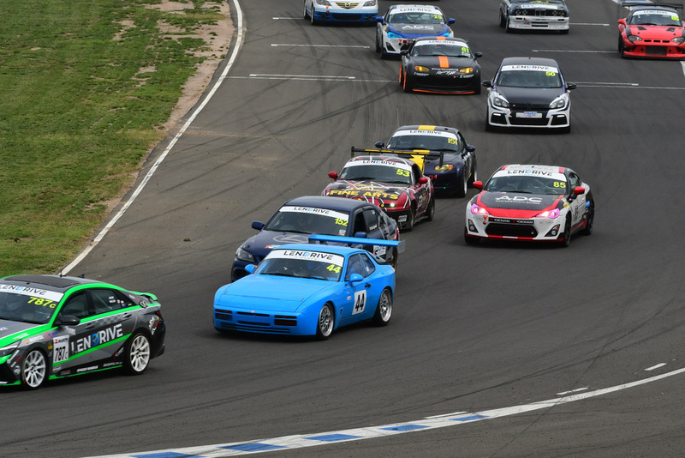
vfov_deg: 4.0
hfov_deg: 6.0
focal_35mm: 345
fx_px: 6567
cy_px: 229
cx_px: 342
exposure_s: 1/640
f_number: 11
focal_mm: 230
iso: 400
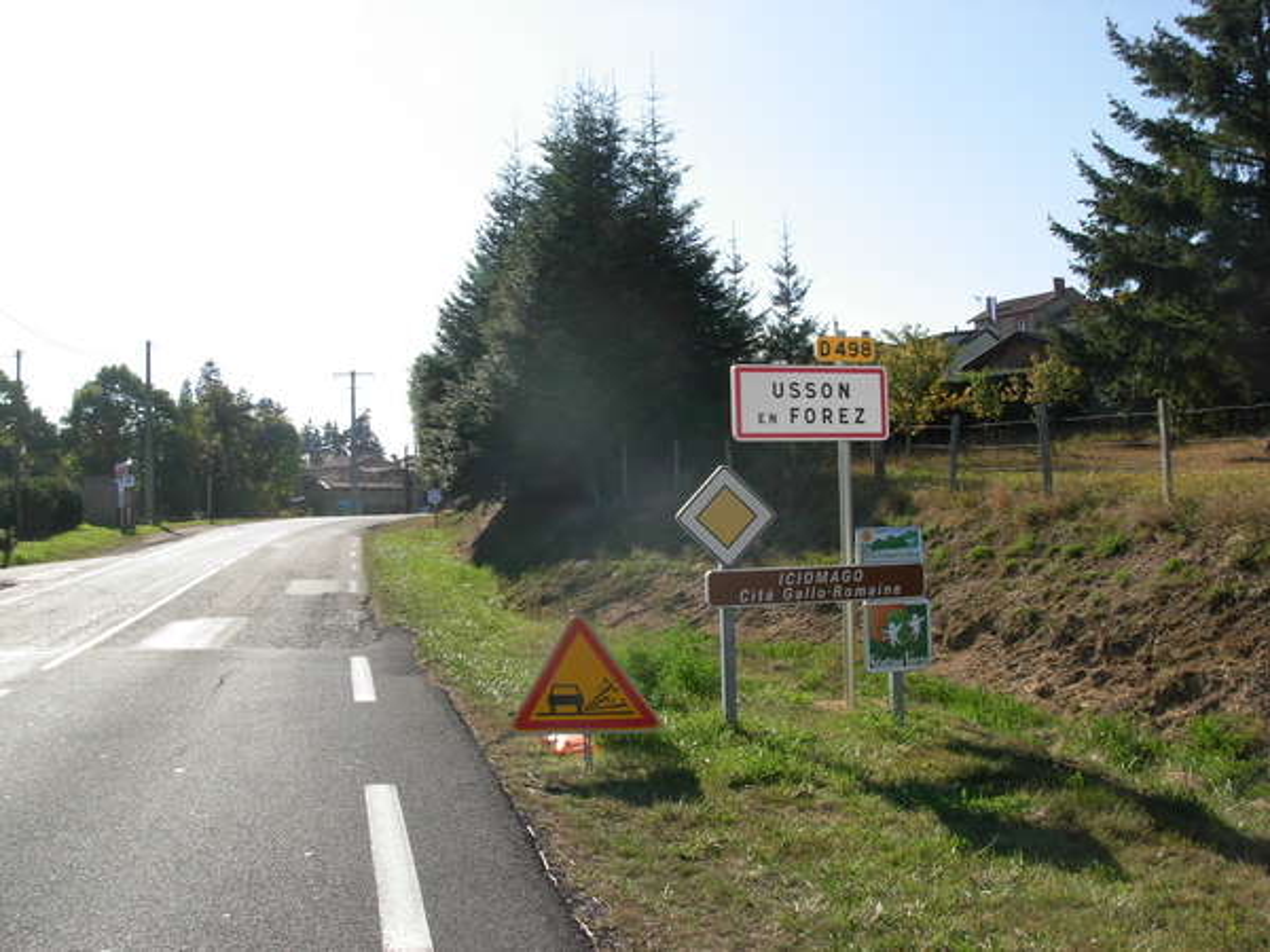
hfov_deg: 49.0
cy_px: 476
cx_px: 635
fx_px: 1394
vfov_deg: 37.7
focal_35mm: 38
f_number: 4.9
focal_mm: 6.3
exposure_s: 1/373
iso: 79
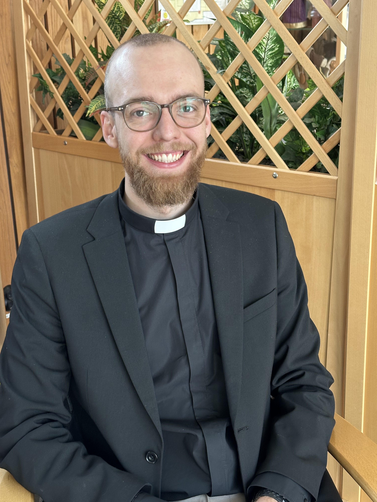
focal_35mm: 48
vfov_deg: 39.7
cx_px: 188
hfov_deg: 30.3
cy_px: 251
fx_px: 697
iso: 80
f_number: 1.78
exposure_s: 1/50
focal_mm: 6.86
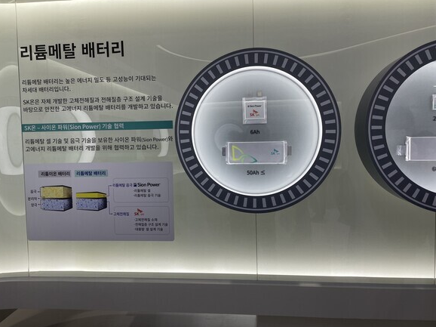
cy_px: 161
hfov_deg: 65.3
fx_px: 340
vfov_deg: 51.3
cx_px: 216
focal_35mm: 27
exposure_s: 1/170
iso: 32
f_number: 1.6
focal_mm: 4.2
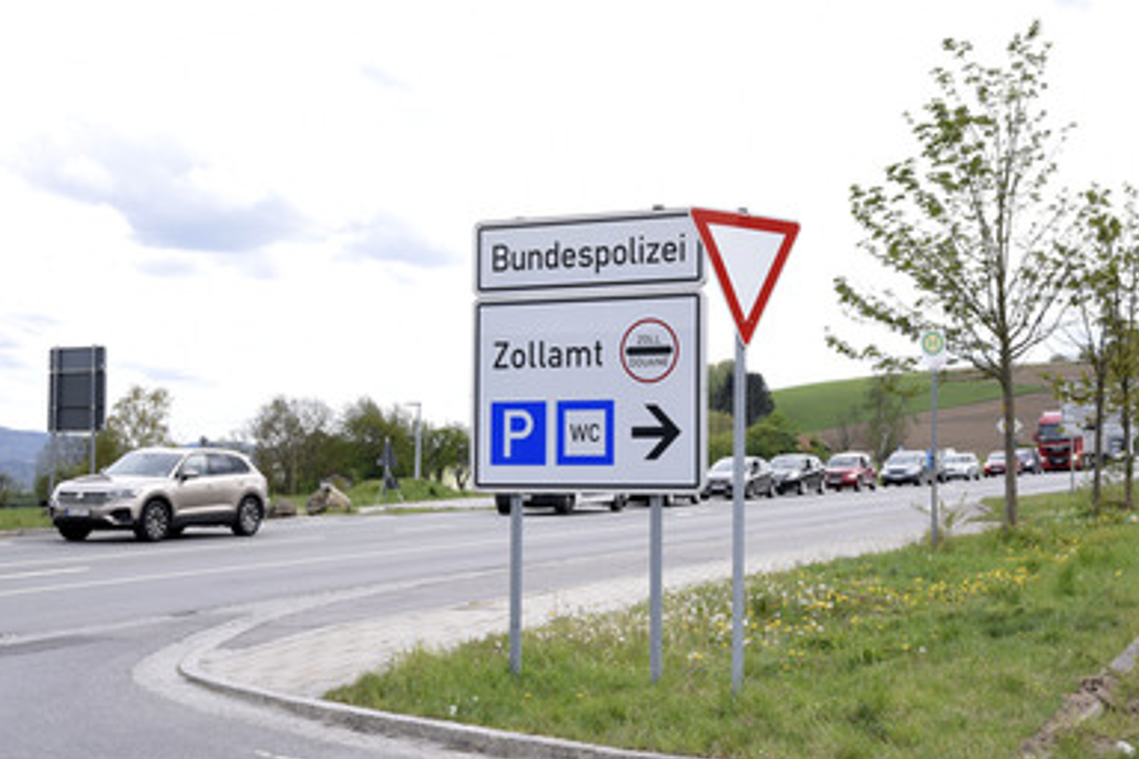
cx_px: 544
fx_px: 1930
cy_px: 385
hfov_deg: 32.9
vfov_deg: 22.3
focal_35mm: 61
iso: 500
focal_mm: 52
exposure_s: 1/160
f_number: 11
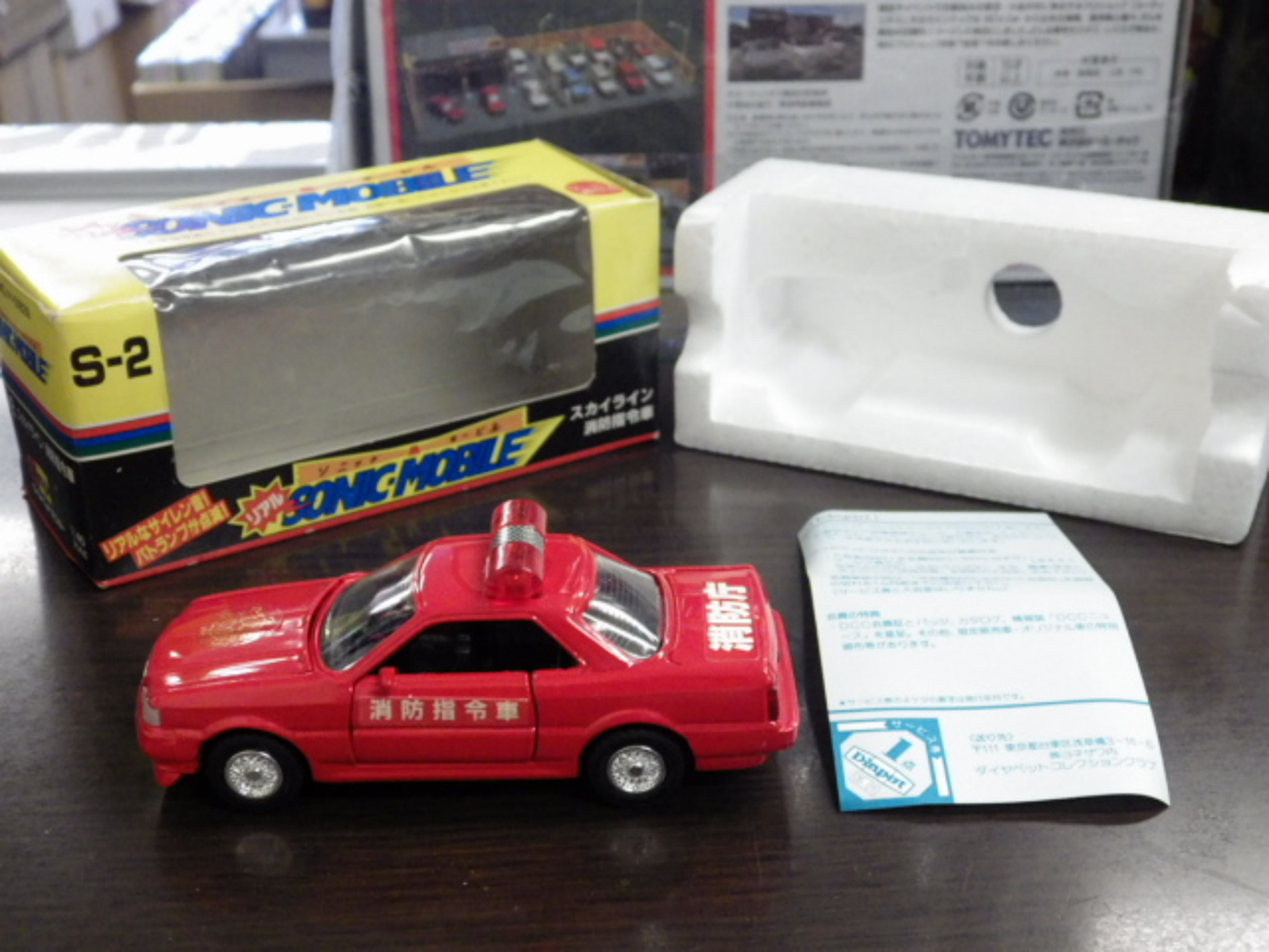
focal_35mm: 50
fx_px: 1833
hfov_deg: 38.2
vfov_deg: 29.1
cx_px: 634
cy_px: 476
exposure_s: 1/50
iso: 800
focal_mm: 9
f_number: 3.8
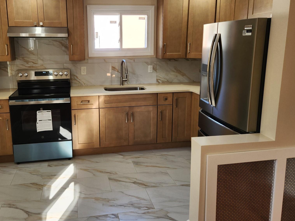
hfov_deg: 57.9
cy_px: 93
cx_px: 118
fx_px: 264
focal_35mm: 31
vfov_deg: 45.3
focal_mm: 5.4
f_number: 1.8
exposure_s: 1/180
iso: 64
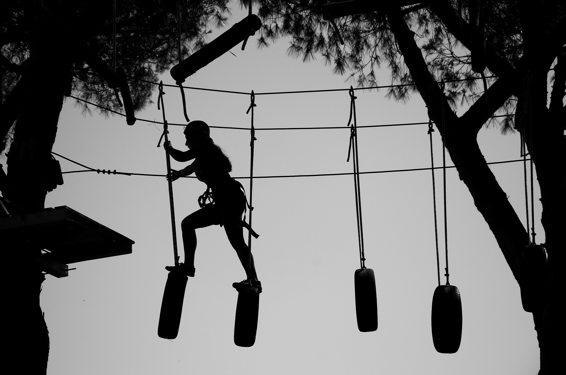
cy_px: 188
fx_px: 1883
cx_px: 283
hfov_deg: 17.1
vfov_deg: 11.4
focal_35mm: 120
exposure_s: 1/400
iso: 100
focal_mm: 80
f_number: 6.3
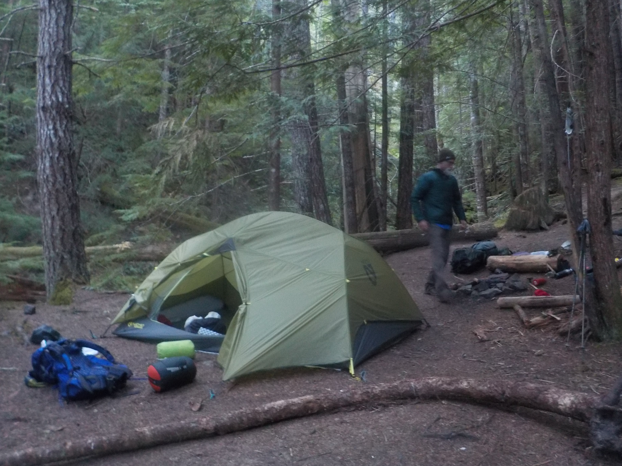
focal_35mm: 30
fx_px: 539
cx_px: 311
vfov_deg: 46.8
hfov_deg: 60.0
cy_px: 233
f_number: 3.3
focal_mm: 4.1
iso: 560
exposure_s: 1/8
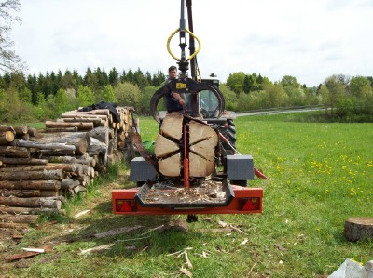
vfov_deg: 39.6
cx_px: 186
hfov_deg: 51.4
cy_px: 139
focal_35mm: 36
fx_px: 387
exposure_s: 1/375
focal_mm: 6
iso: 80
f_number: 4.8
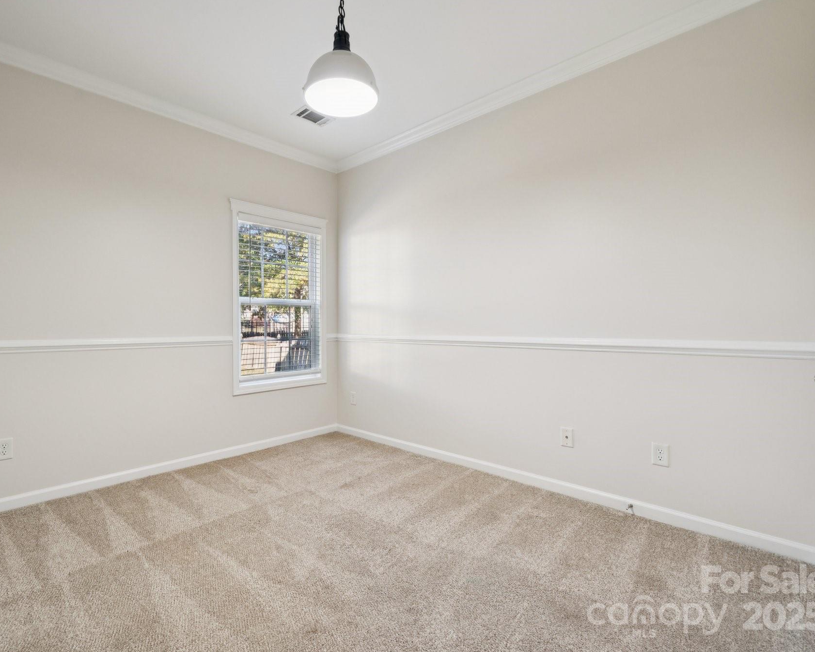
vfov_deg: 80.4
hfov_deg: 92.8
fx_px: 386
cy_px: 326
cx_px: 365
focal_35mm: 16
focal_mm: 14
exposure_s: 1/10
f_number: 7.1
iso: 160
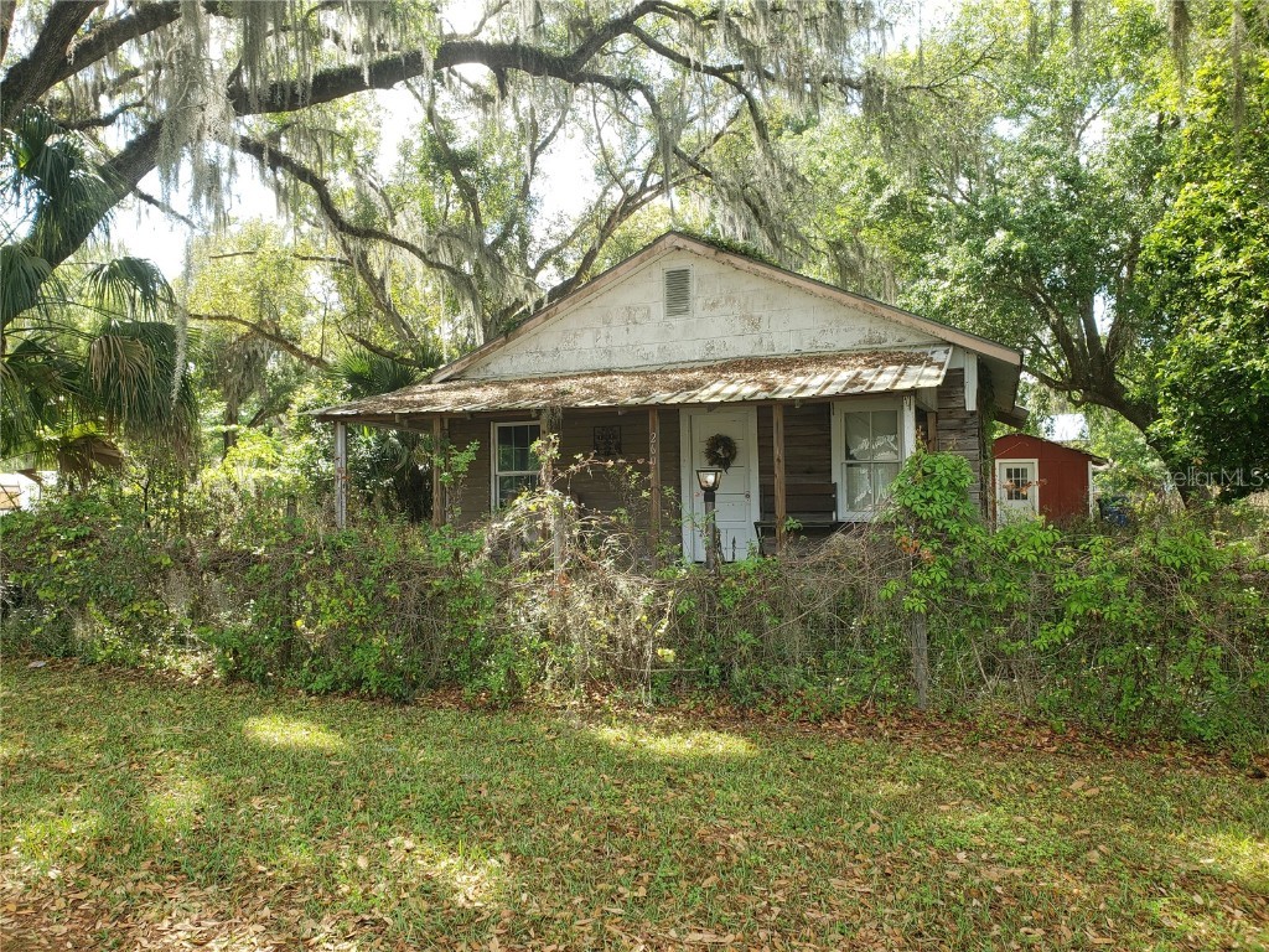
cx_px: 634
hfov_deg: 67.3
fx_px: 953
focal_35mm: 26
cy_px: 476
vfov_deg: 53.1
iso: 50
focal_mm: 4.3
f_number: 2.4
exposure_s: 1/225
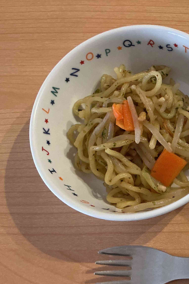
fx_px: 417
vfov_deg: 37.5
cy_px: 158
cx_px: 229
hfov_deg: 23.3
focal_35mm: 53
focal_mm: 3
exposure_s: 1/50
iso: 160
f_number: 1.8
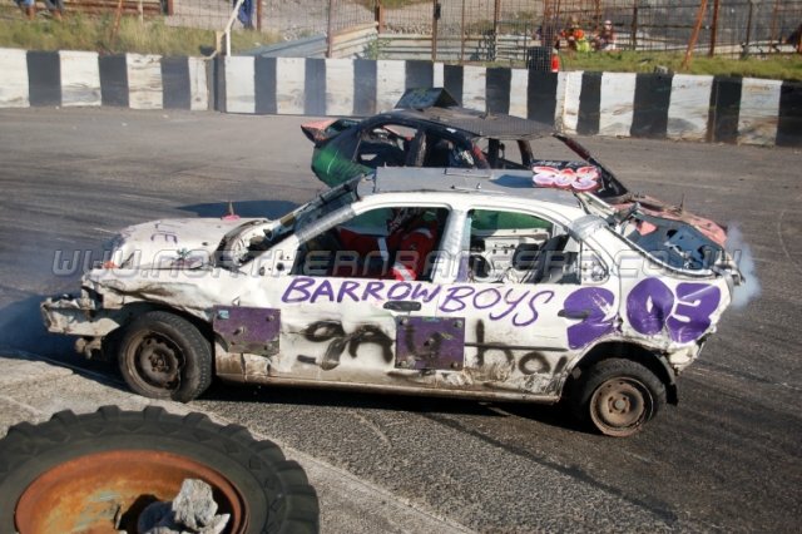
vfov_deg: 28.9
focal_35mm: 46
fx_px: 1035
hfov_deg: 42.3
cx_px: 401
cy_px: 267
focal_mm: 31
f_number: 5
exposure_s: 1/1250
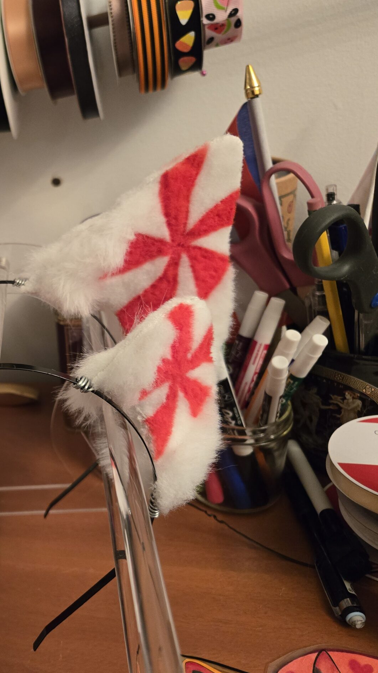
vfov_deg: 58.0
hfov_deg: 31.5
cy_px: 342
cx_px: -17
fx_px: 606
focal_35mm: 34
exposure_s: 1/120
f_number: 1.8
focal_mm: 5.4
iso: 800
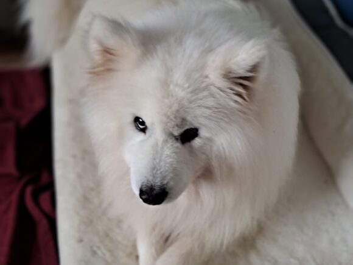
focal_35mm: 27
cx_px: 176
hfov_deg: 65.3
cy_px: 132
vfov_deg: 51.4
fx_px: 275
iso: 640
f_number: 1.8
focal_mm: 4
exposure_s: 1/33
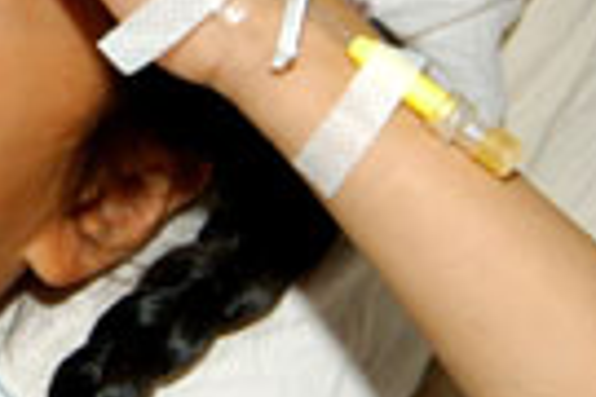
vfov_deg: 10.0
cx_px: -256
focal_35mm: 137
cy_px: 79
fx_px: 2276
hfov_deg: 14.1
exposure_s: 1/60
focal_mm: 31
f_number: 5.6
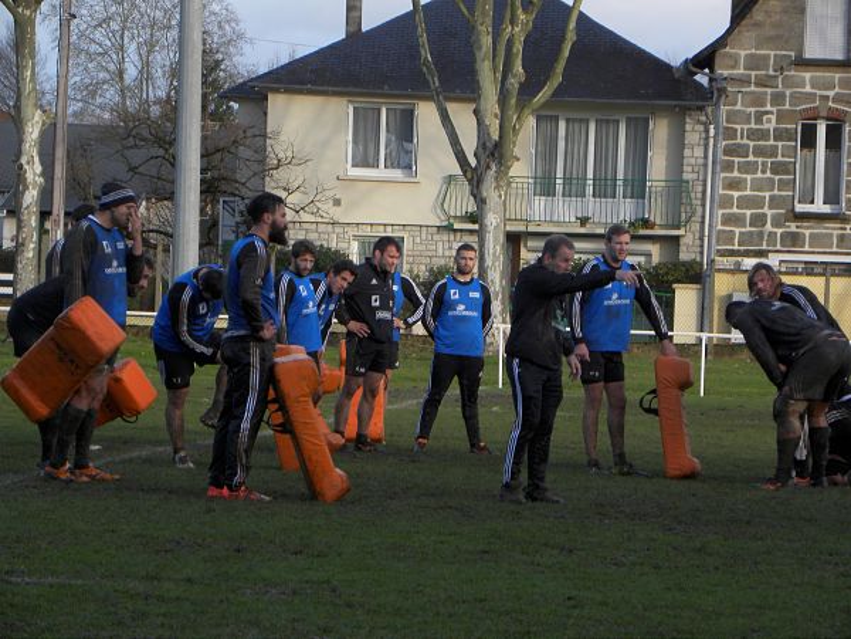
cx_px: 426
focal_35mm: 212
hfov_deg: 9.3
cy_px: 320
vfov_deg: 7.0
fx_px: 5212
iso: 64
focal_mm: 37.7
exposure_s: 1/142
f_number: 4.5
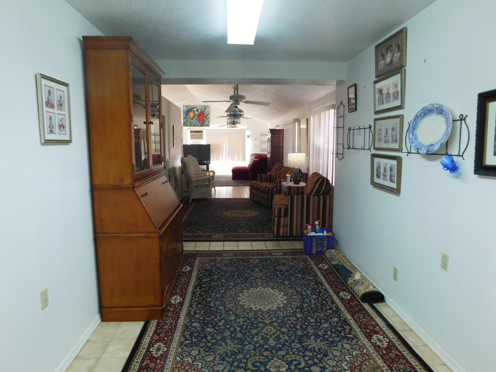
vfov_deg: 58.9
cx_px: 248
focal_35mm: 23
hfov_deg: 73.9
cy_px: 186
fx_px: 330
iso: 280
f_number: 3
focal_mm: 4
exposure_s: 1/30
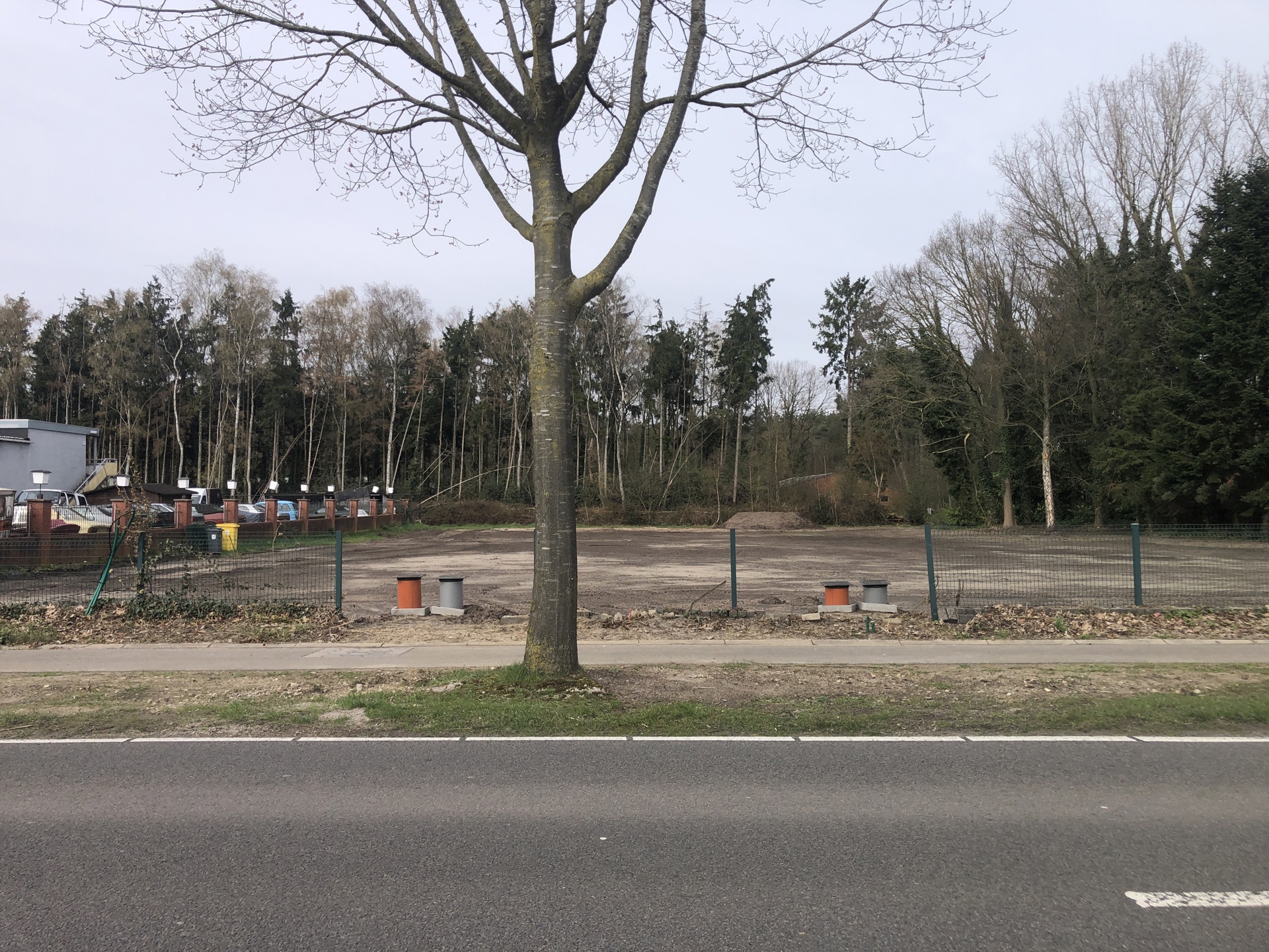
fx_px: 1026
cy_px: 476
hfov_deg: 63.4
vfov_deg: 49.7
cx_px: 634
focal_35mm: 28
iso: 20
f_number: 1.8
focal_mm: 3.99
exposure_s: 1/1567
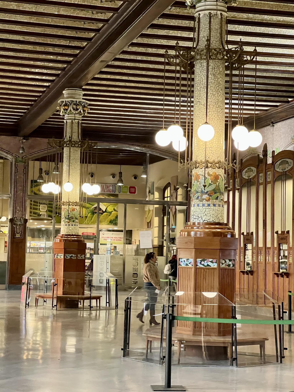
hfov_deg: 19.1
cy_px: 196
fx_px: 872
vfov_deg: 25.3
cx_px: 147
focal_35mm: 77
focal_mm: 9
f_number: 2.8
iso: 800
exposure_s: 1/50
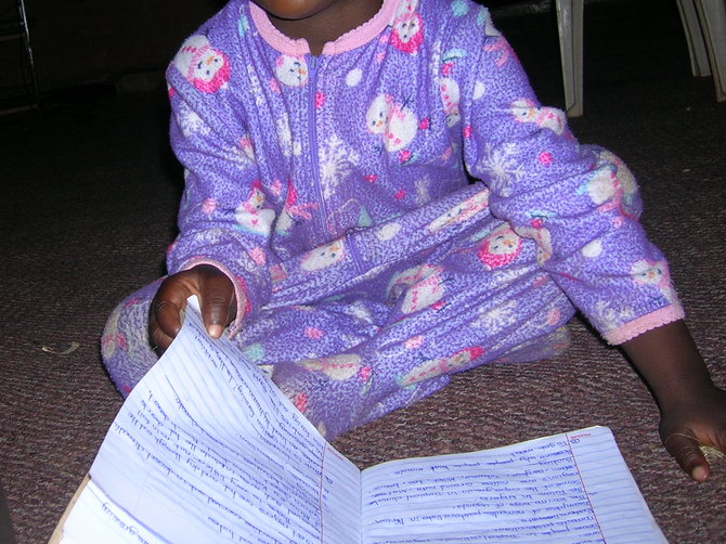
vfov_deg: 27.9
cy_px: 203
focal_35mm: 52
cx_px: 260
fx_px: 1090
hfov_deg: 36.6
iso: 50
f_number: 2.9
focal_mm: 5.7
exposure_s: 1/60.1
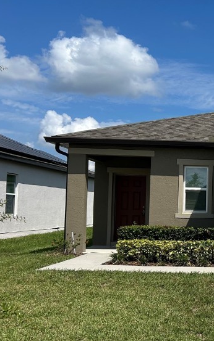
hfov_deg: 22.2
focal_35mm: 51
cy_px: 191
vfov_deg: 39.5
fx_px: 476
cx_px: 294
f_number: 1.5
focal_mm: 5.7
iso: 50
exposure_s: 1/8000
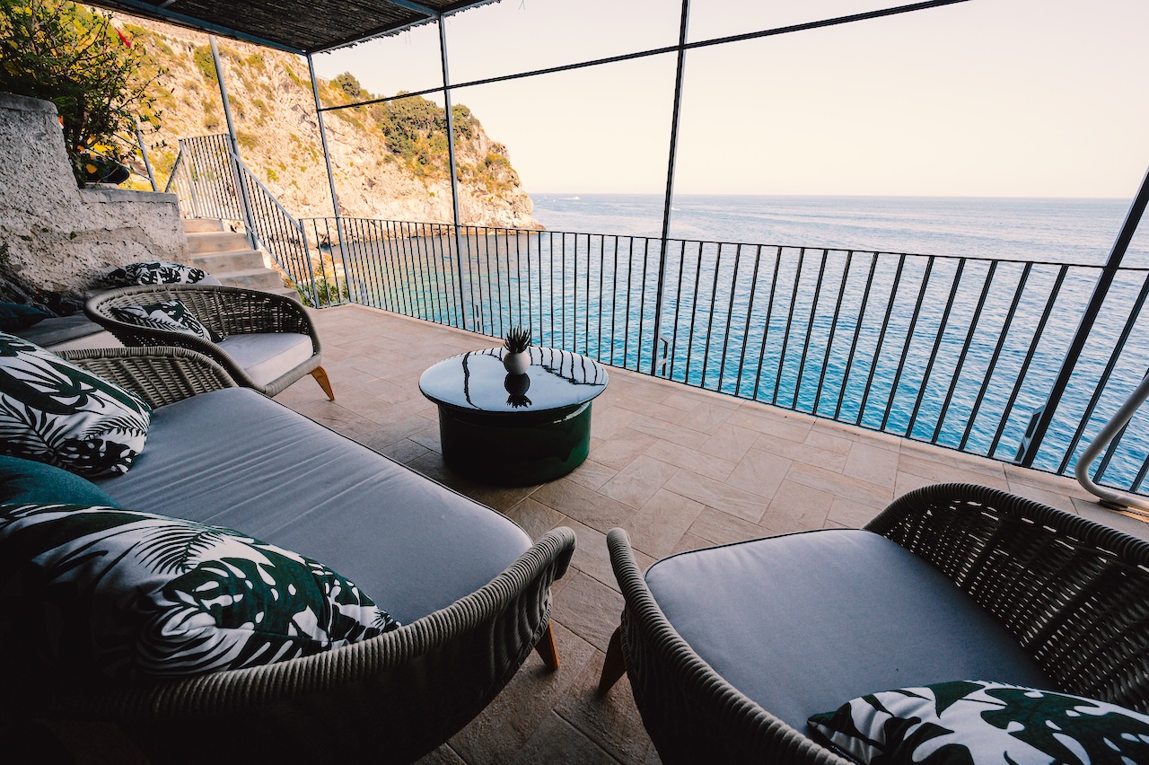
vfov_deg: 81.1
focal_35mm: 14
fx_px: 447
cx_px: 574
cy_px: 382
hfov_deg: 104.3
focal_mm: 14
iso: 800
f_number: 8
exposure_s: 1/800
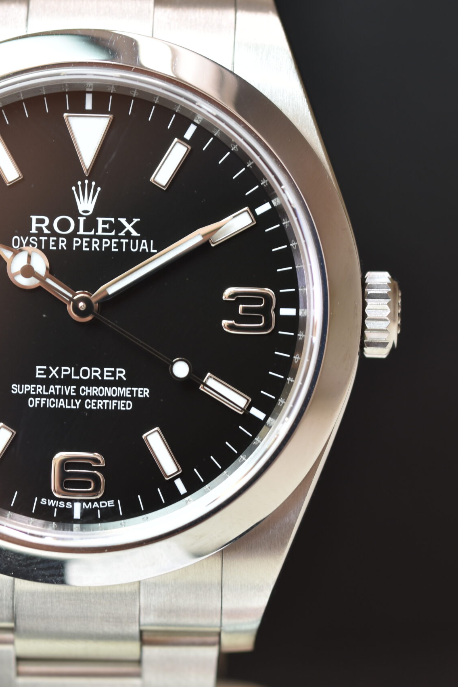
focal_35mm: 203
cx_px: 118
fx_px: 3874
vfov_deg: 10.1
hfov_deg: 6.8
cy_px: 343
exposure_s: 1/13
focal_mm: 90
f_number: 5
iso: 100
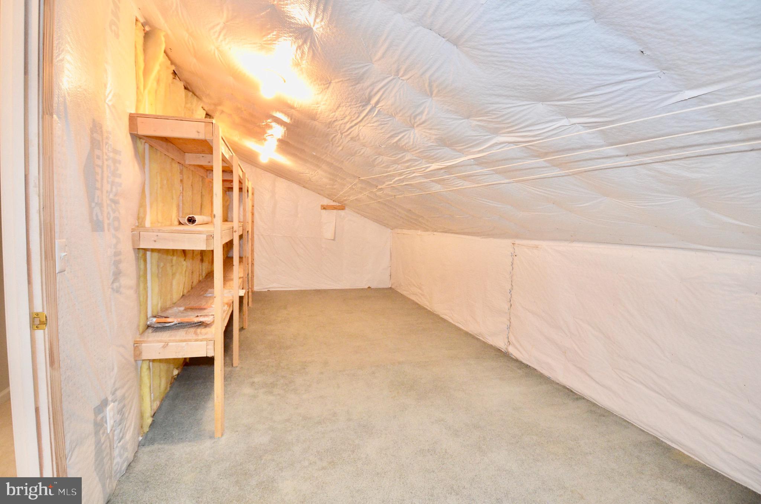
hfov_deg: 90.1
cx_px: 380
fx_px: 380
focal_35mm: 18
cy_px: 252
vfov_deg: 67.1
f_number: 4
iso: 2500
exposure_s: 1/60
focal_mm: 12
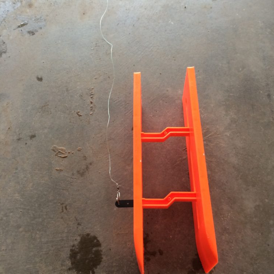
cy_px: 152
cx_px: 136
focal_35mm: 35
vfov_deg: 47.1
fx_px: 313
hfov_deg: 47.2
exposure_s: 1/30
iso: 80
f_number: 2.2
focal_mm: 4.15
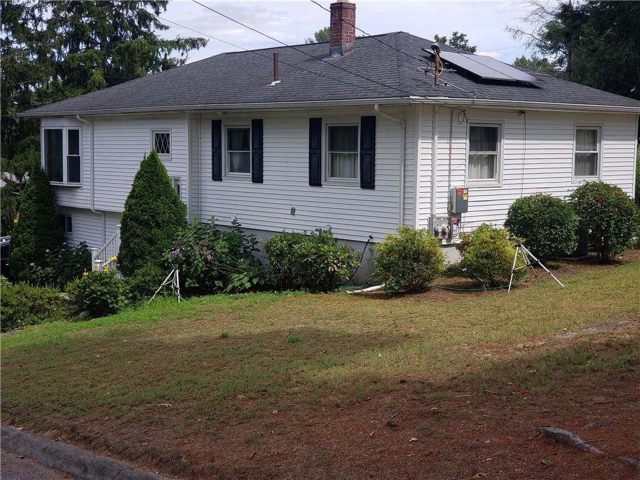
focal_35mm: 52
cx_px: 320
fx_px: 961
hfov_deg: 36.8
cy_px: 240
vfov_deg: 28.0
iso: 32
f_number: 2.4
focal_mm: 6
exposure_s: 1/475
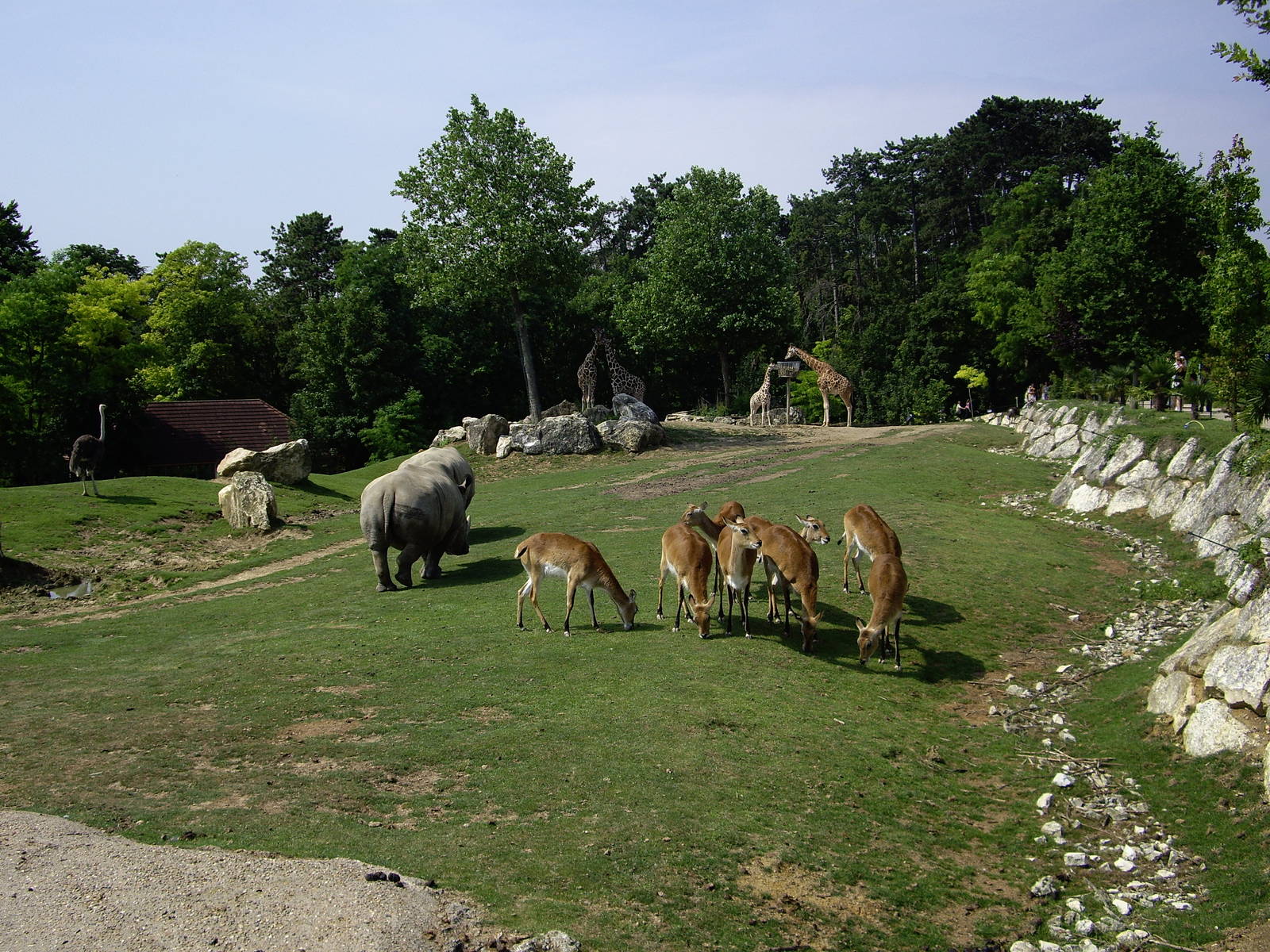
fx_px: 1394
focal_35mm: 38
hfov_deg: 49.0
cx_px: 635
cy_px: 476
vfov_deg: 37.7
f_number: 5.6
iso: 50
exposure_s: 1/250
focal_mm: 7.9
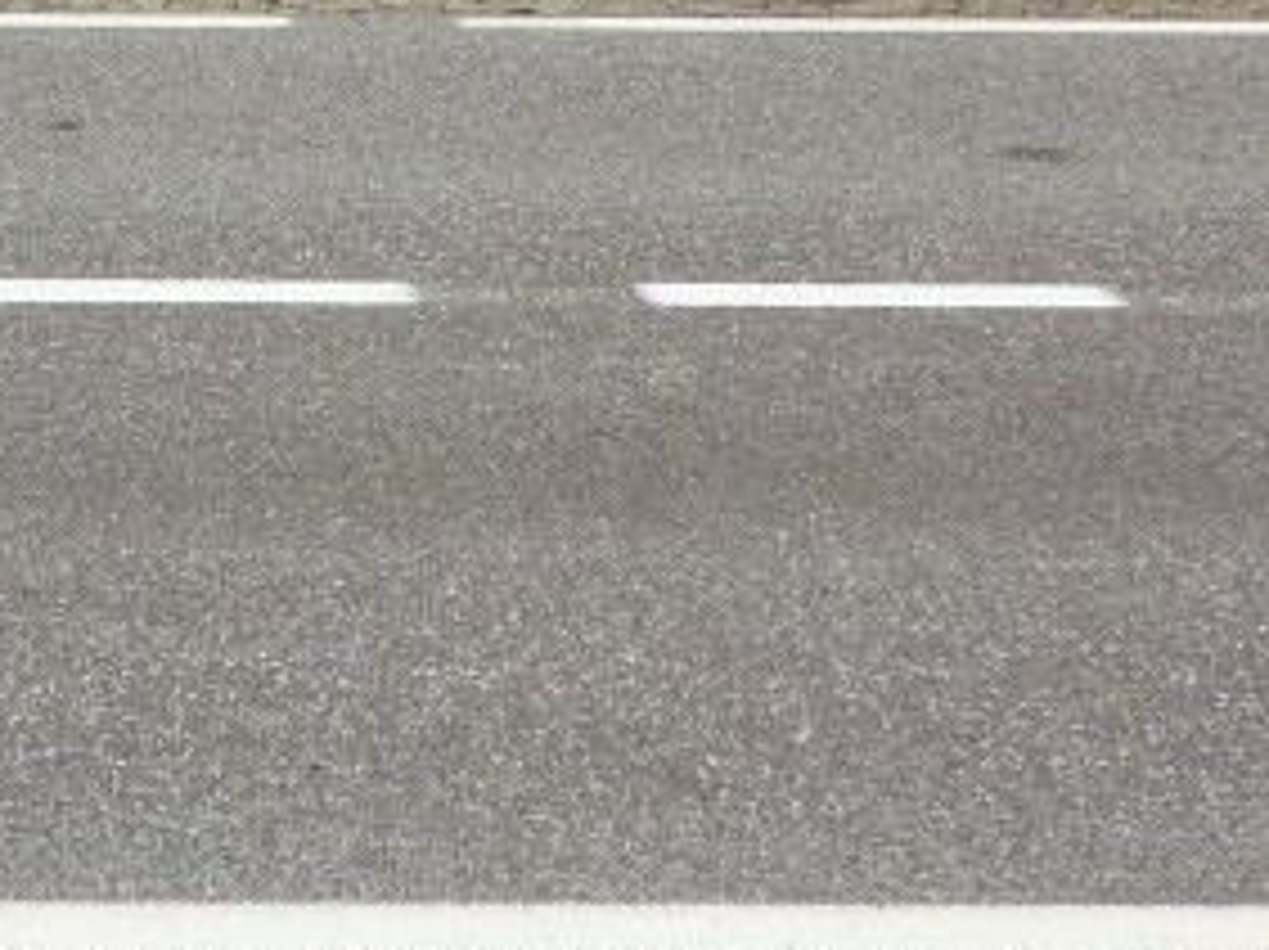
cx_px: 158
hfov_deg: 17.8
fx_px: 3992
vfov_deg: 13.4
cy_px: 45
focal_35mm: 109
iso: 80
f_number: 4
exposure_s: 1/800
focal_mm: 5.3
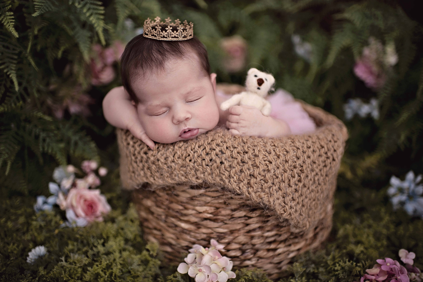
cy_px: 141
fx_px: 411
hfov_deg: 54.5
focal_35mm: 35
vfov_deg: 37.8
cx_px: 212
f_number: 1.6
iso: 200
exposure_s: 1/200
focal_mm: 35
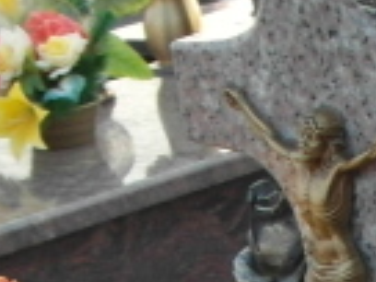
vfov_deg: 7.7
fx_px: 1966
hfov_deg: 10.3
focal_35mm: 181
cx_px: 664
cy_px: 661
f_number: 3.4
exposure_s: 1/90
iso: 100
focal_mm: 5.2
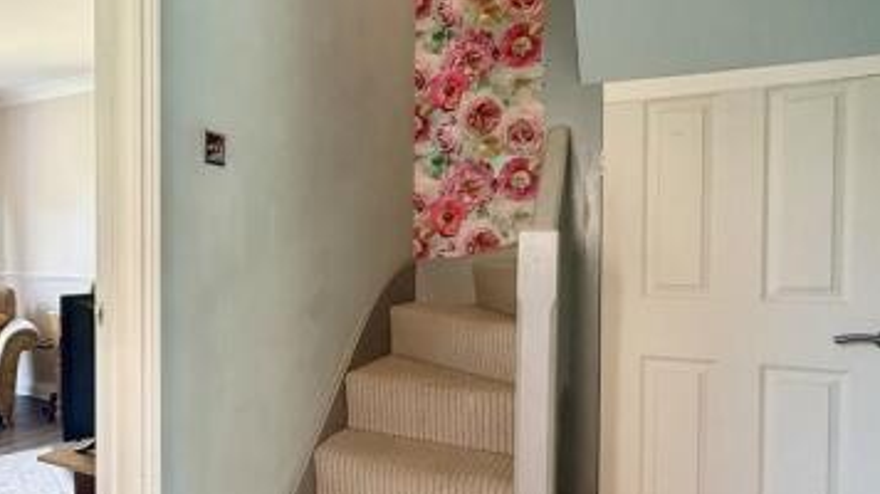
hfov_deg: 72.7
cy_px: 261
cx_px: 323
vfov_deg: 45.9
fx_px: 583
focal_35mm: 25
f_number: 2.2
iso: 400
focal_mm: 2.22
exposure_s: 1/60
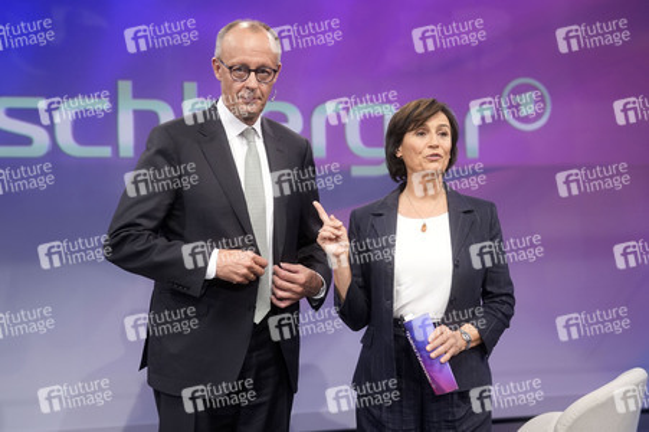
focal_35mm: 45
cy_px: 216
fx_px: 811
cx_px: 324
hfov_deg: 43.6
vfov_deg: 29.8
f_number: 2.2
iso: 640
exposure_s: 1/160
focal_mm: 30
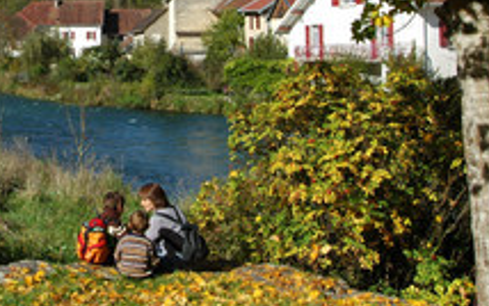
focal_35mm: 60
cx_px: 65
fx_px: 800
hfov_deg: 32.6
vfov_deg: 21.1
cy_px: 18
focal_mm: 20
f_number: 9
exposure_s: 1/320
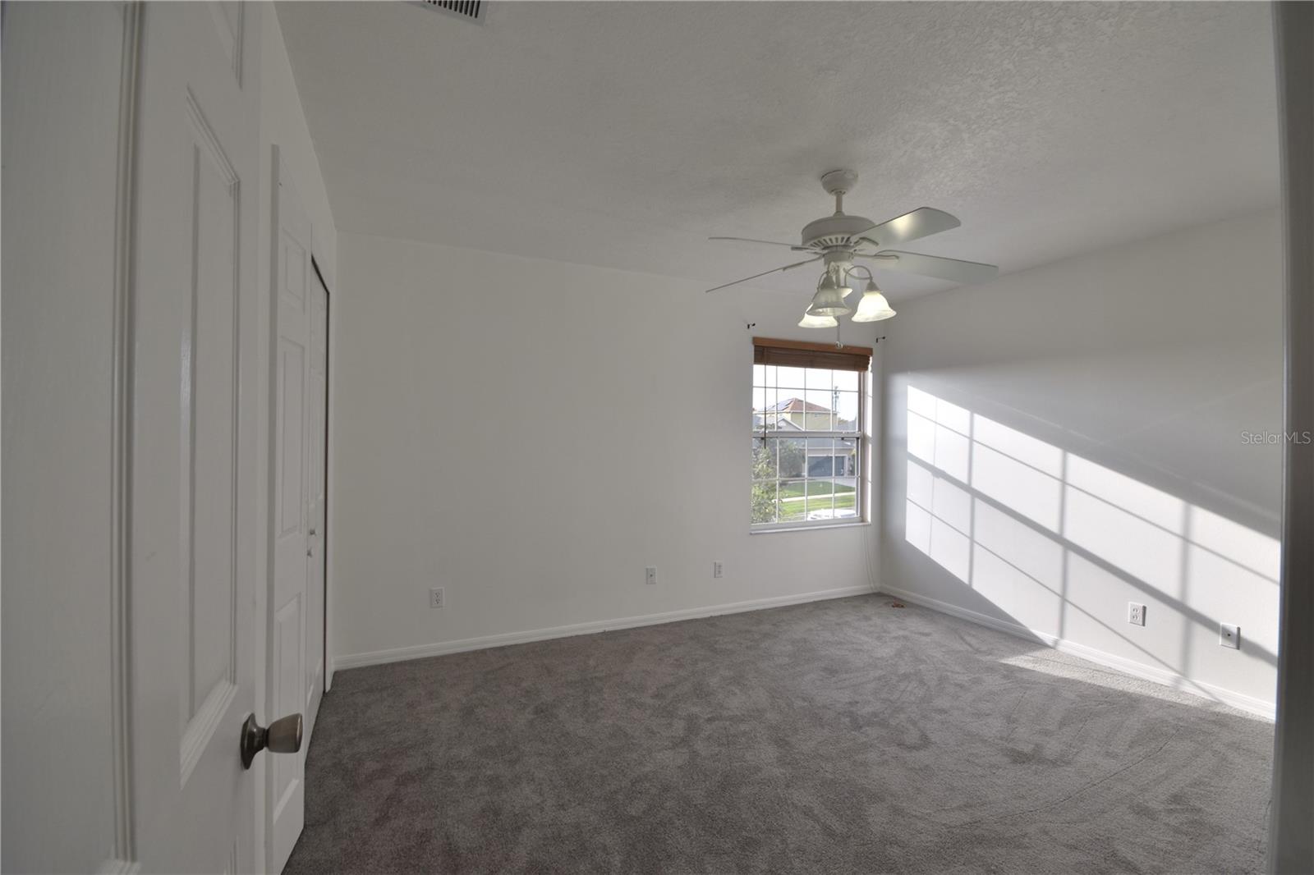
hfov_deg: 100.4
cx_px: 657
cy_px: 438
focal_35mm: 15
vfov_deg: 77.3
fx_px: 547
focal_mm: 10
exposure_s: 1/40
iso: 100
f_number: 10
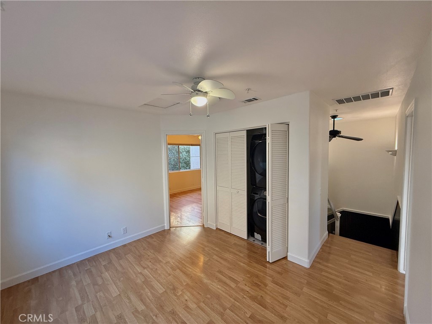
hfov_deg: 102.1
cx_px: 216
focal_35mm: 14
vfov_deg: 85.7
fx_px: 175
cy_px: 162
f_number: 2.2
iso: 250
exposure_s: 1/120
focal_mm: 2.22
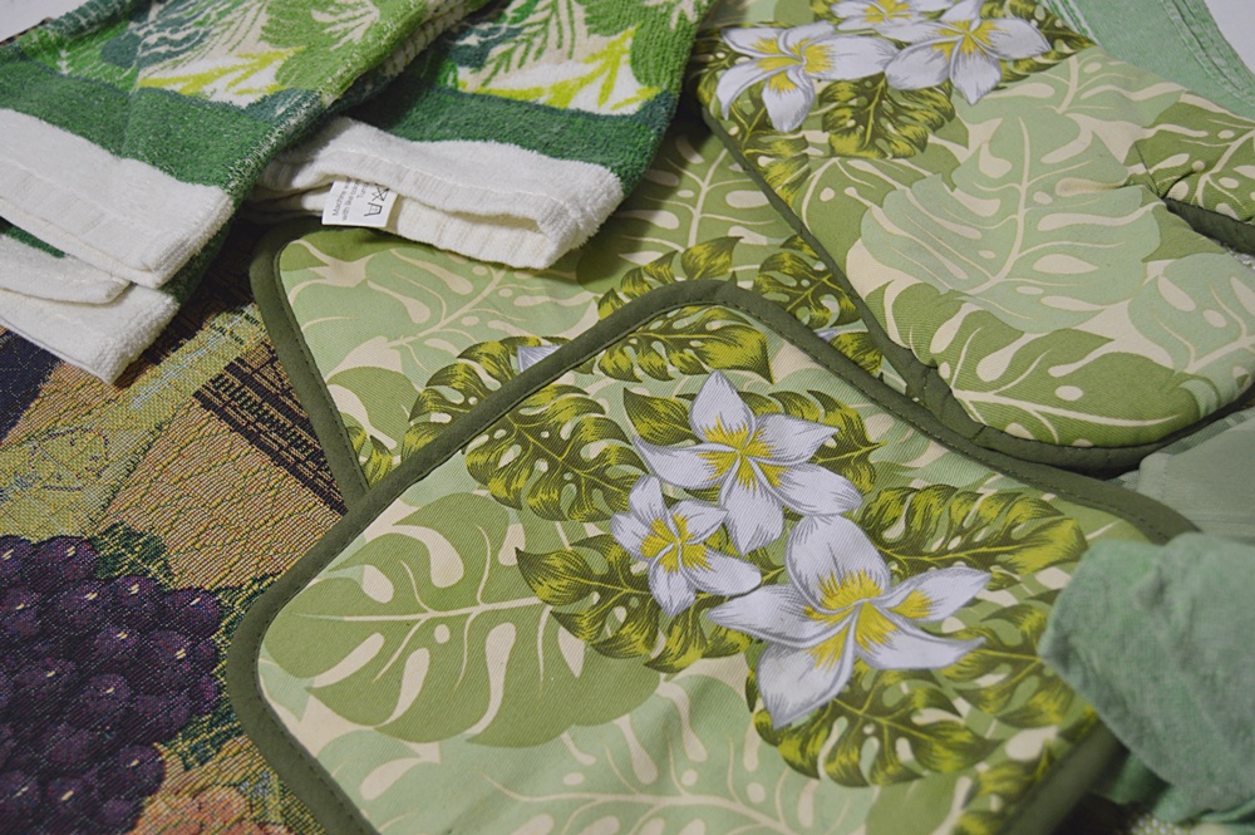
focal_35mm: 42
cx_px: 628
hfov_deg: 46.4
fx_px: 1463
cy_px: 418
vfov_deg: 31.8
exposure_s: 1/80
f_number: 4.5
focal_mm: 28
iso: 400
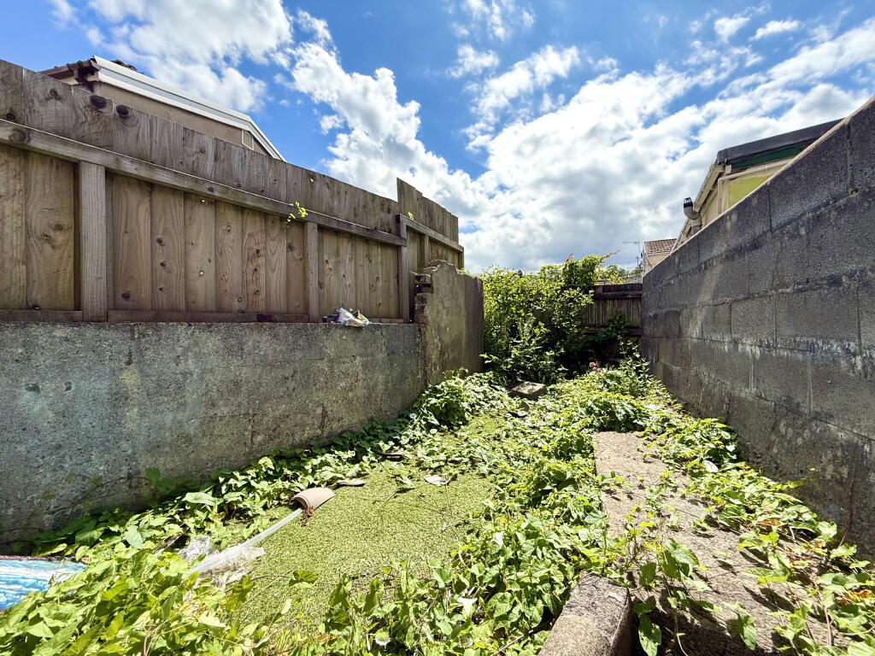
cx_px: 438
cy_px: 328
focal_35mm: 14
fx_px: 354
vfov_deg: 85.7
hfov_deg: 102.1
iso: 64
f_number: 2.2
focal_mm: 2.22
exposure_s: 1/1795
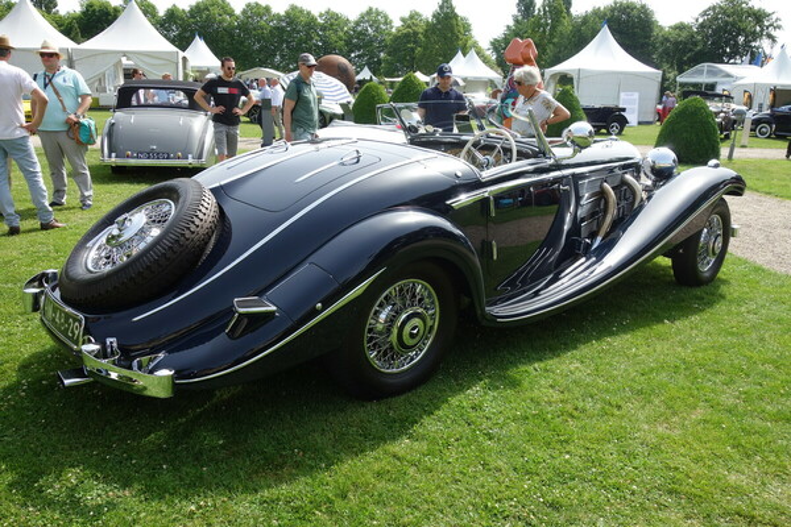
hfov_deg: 63.7
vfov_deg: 45.0
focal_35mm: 29
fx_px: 637
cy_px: 264
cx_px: 396
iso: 125
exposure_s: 1/250
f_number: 5.6
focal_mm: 10.77
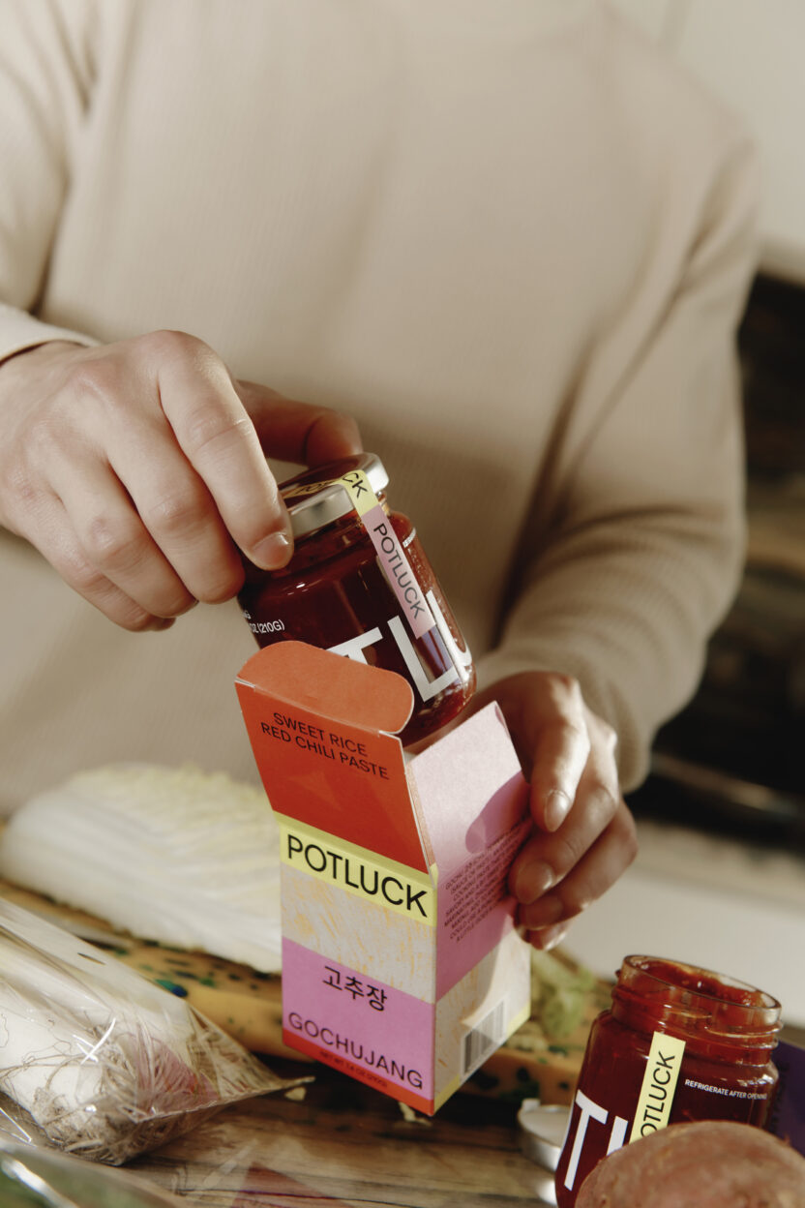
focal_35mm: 48
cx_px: 402
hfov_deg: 28.1
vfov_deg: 41.1
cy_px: 604
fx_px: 1610
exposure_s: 1/250
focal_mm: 48
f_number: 4.5
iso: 160
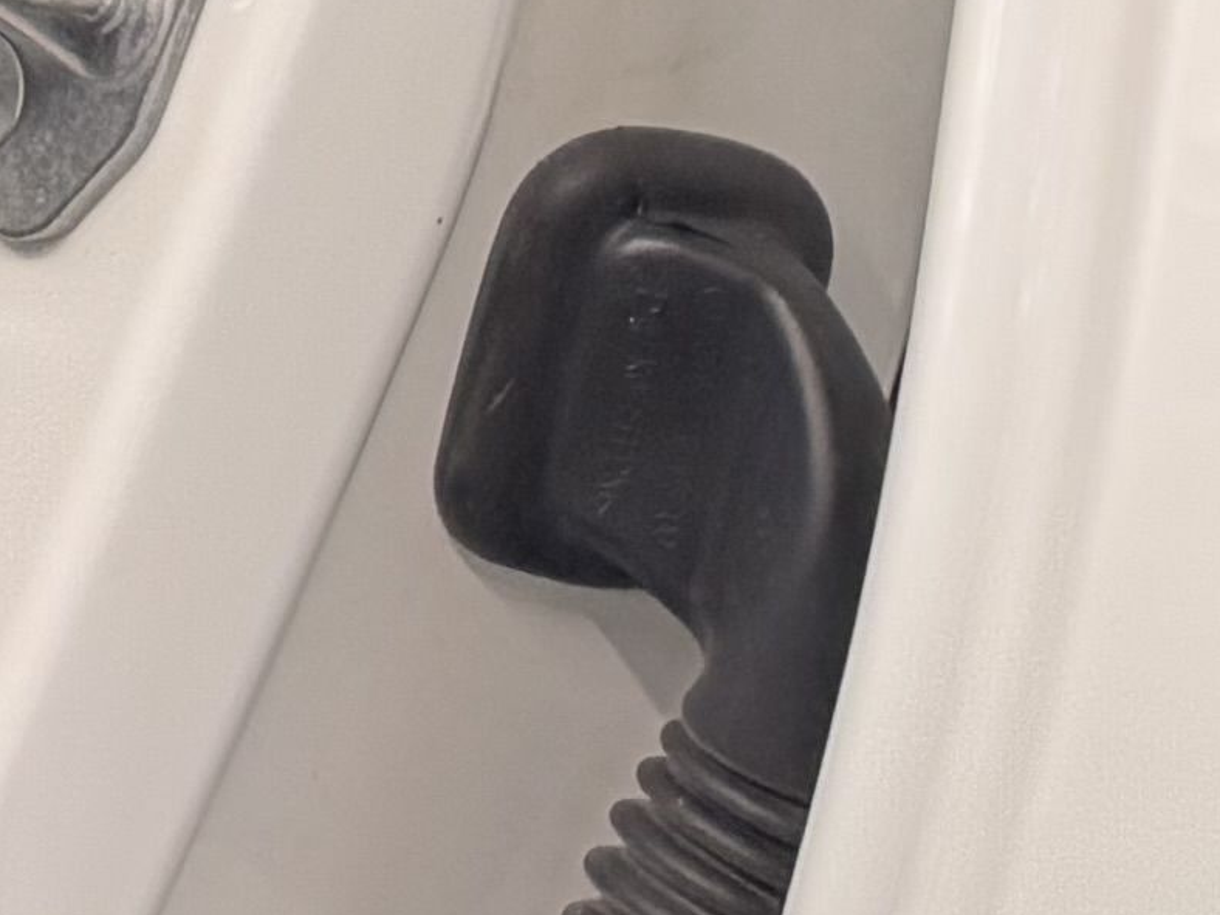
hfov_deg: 8.6
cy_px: -1434
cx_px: -2925
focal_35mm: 174
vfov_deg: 7.8
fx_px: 6132
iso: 200
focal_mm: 6.76
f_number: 1.78
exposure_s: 1/50
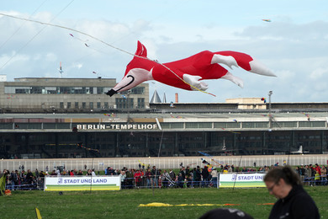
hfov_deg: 8.9
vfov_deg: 5.9
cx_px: 169
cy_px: 107
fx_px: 2105
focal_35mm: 231
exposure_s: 1/640
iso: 640
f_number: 8
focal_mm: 200
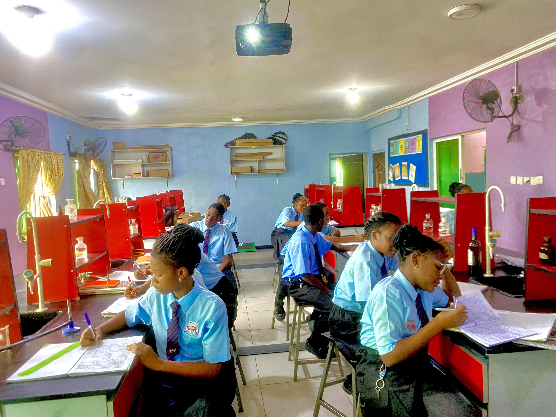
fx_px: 418
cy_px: 208
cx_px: 278
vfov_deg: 53.1
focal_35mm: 26
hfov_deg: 67.3
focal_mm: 4.25
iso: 320
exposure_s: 1/60
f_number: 1.8
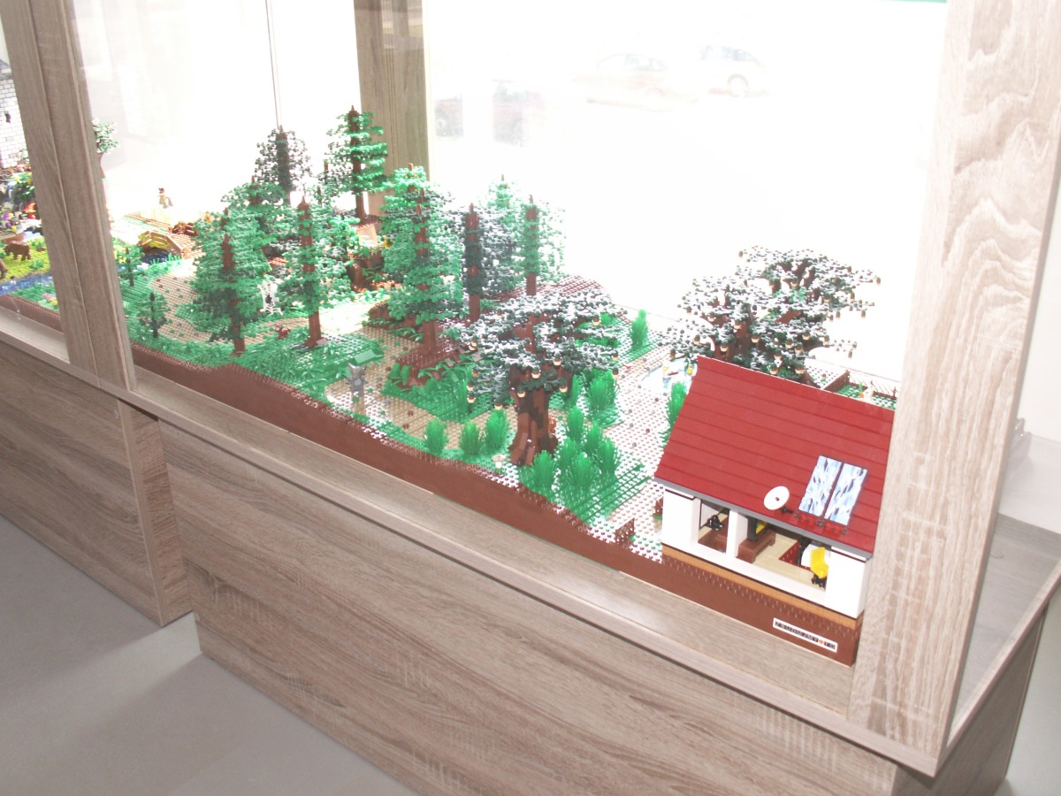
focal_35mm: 35
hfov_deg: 52.6
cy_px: 398
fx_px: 1073
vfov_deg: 40.7
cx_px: 530
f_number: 2.8
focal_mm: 5.86
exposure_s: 1/60
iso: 64
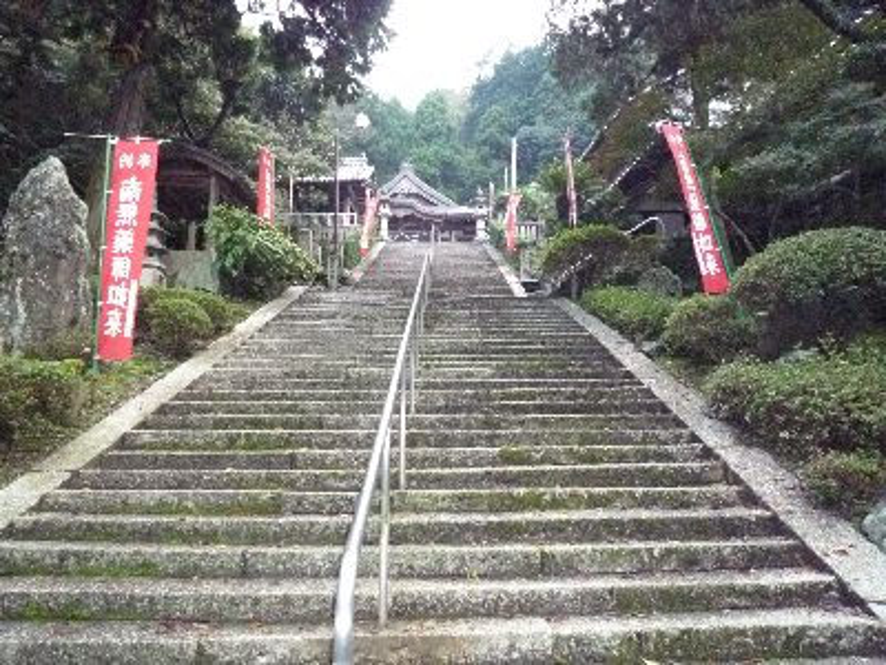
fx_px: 640
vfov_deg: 54.9
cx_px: 443
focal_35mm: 25
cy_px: 332
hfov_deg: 69.4
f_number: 2.8
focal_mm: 4.4
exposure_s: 1/30
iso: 800
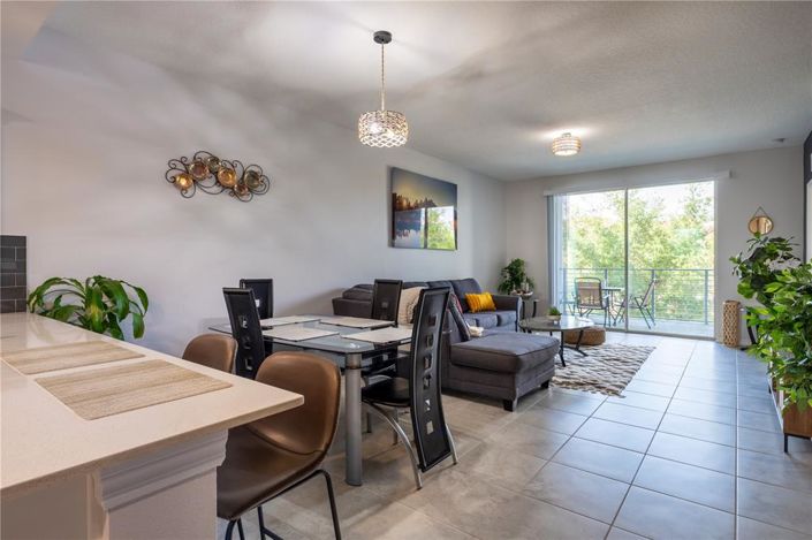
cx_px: 406
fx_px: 406
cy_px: 270
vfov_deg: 67.3
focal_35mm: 18
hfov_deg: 90.0
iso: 500
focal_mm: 18
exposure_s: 1/40
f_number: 8
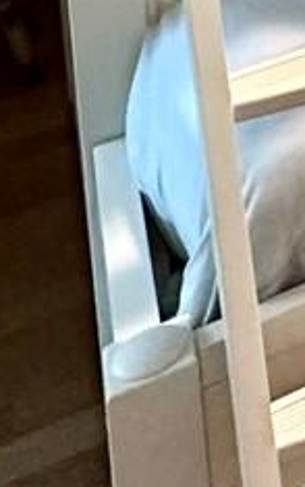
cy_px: -599
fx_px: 1342
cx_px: 1006
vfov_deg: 14.9
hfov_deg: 9.3
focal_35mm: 101
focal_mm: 2.22
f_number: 2.2
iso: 400
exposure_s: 1/60
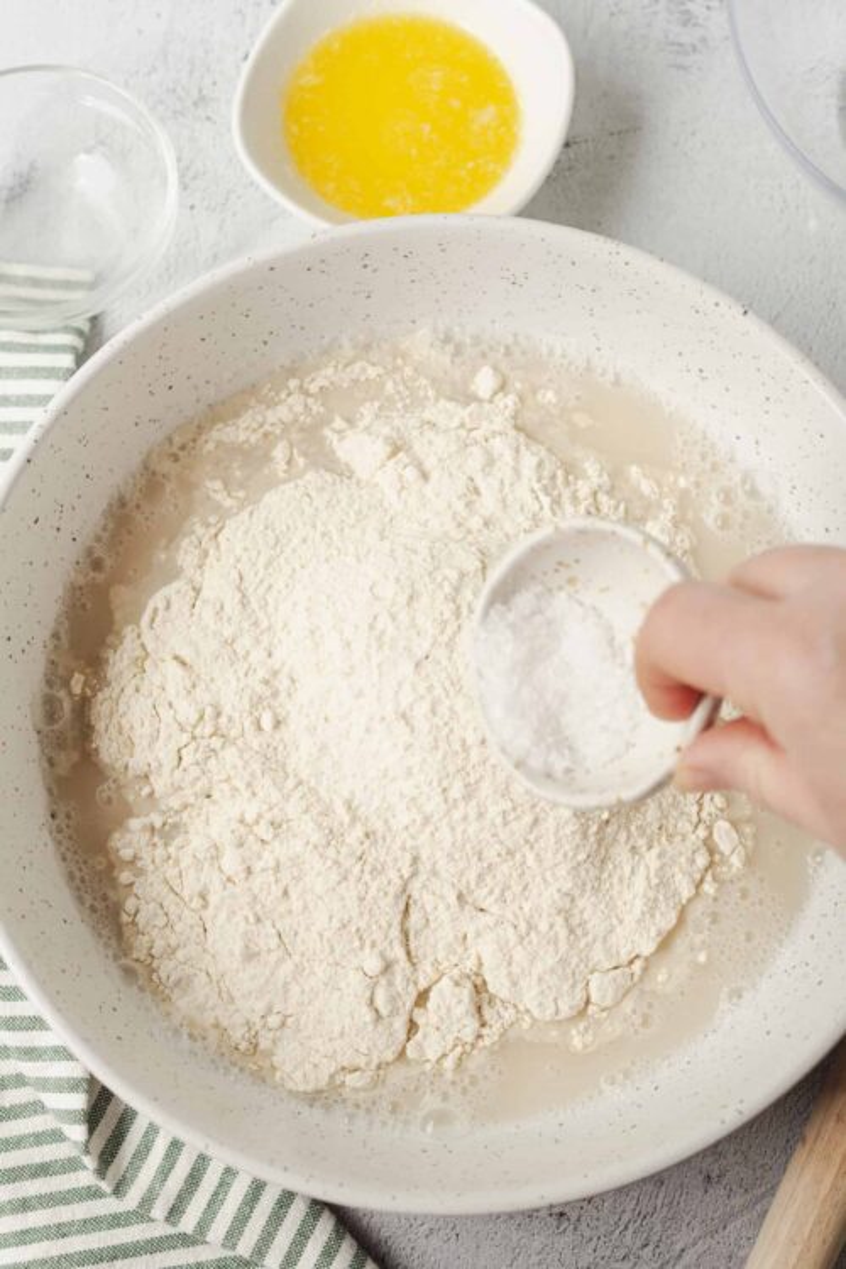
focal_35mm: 50
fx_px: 1762
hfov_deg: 27.0
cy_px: 634
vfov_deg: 39.6
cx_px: 423
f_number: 5.6
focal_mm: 50
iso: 125
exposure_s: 1/40
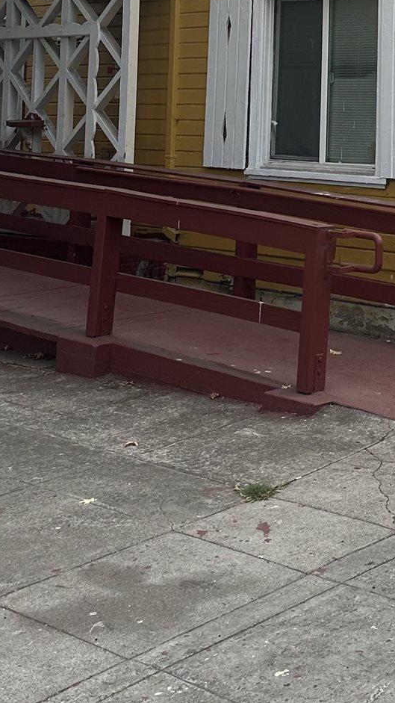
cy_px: -23
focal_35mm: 64
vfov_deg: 30.2
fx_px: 1192
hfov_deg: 17.9
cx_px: 473
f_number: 1.78
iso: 80
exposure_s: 1/2660
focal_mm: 6.86
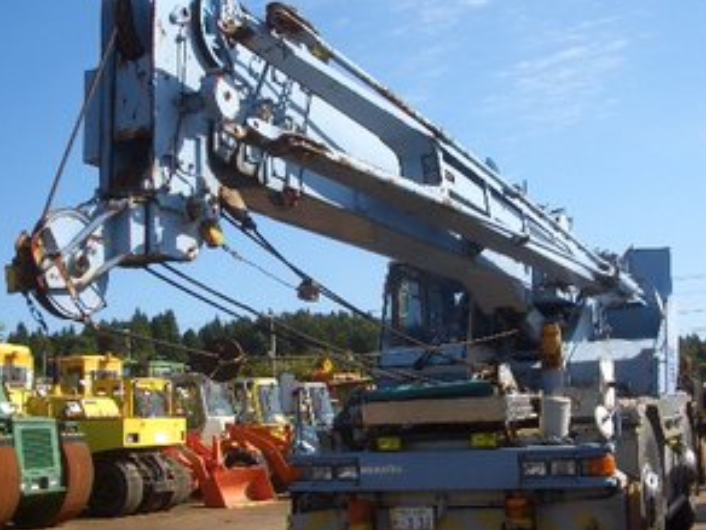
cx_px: 370
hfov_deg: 39.6
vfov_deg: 30.2
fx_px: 979
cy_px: 307
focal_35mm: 48
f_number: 4.3
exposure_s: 1/400
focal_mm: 5.8
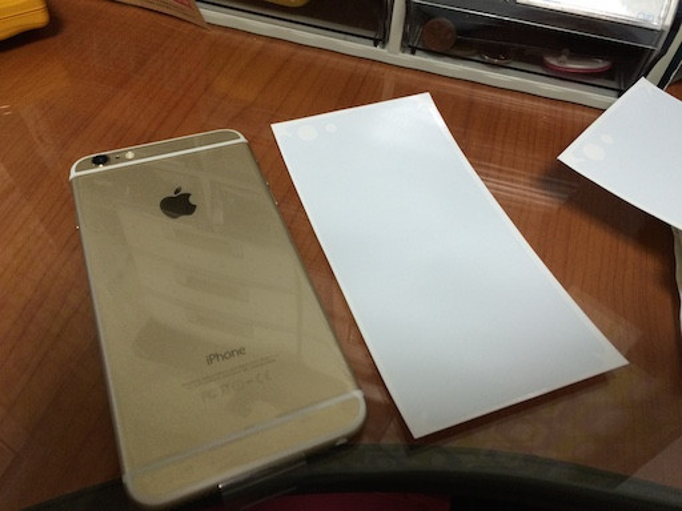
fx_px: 571
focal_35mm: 29
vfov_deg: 48.2
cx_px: 341
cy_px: 256
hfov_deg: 61.7
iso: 50
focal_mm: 4.15
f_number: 2.2
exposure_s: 1/30
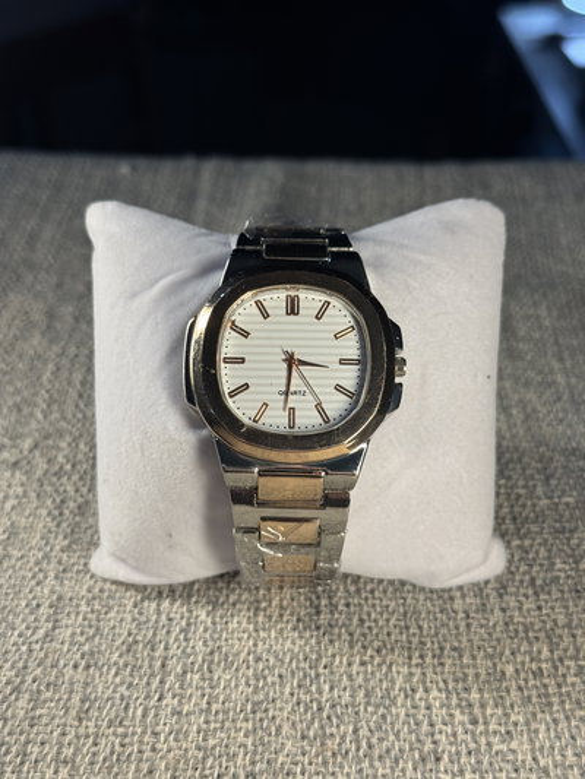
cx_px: 292
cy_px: 390
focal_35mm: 48
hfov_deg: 30.3
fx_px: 1081
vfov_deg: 39.6
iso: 64
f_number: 1.78
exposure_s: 1/200
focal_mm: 6.76
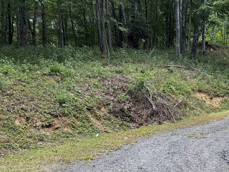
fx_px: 311
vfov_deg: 30.1
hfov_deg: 36.7
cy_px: 140
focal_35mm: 47
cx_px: 223
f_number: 1.78
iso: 80
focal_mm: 6.76
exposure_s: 1/355
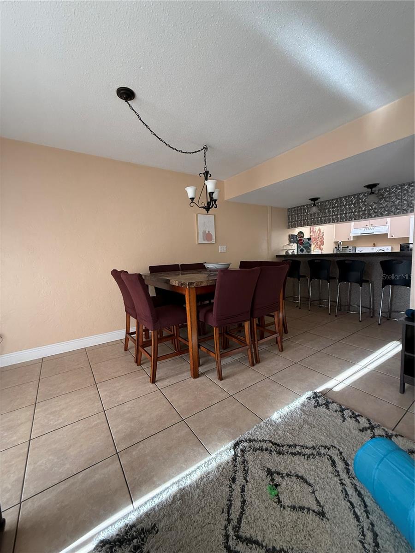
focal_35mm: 14
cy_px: 276
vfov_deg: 102.1
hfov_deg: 85.7
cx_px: 208
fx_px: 224
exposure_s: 1/60
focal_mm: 2.22
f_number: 2.2
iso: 250
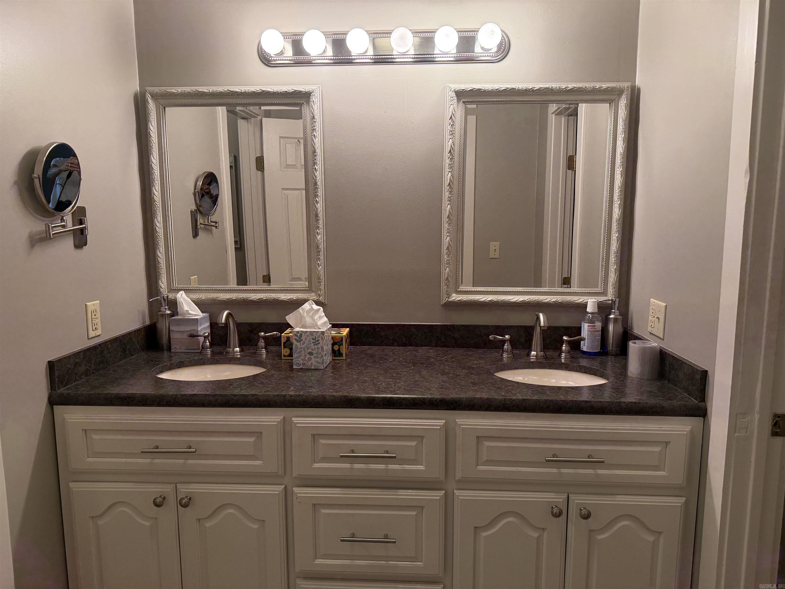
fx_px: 544
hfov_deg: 71.6
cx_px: 392
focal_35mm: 24
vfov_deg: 56.8
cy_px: 294
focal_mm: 6.76
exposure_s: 1/120
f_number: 1.78
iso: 250
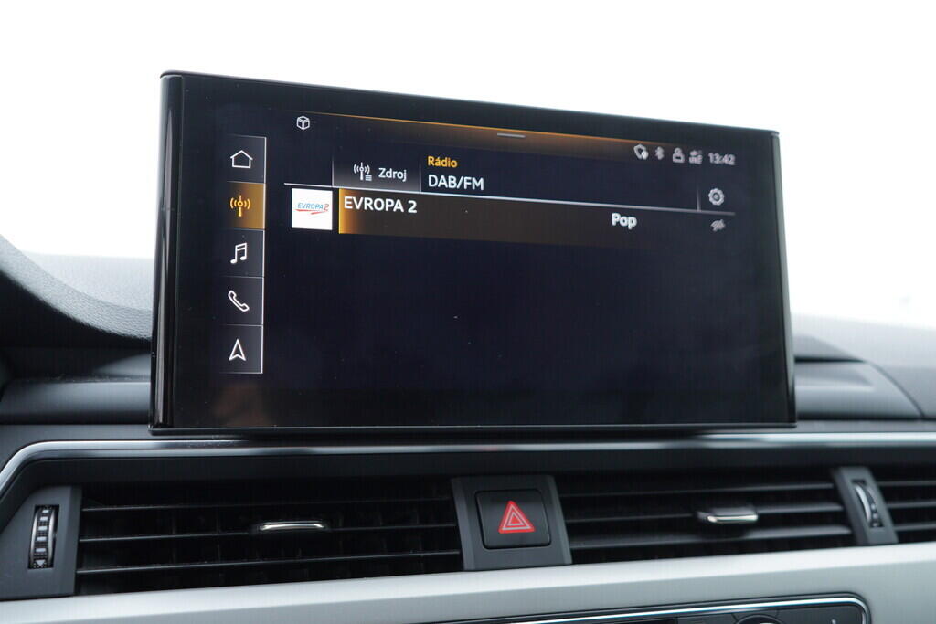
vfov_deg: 36.9
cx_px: 468
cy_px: 312
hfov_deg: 53.1
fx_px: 936
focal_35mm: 36
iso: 160
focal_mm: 24
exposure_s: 1/40
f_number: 2.8
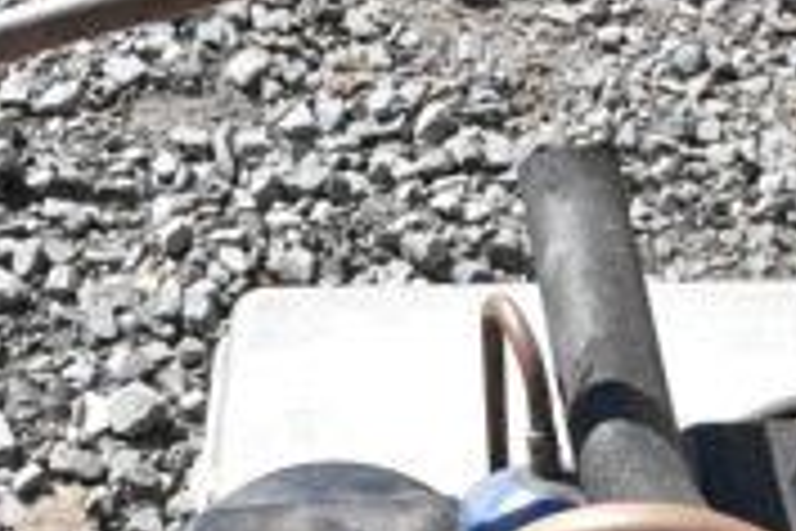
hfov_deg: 21.8
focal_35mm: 93
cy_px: 828
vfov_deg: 13.7
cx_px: 576
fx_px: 2056
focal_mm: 18
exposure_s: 1/1600
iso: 6400
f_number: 20
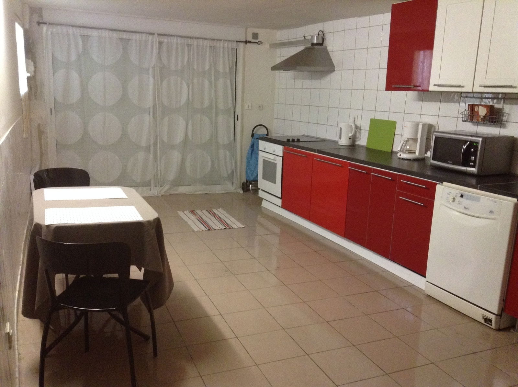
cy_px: 194
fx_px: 493
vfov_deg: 42.8
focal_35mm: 33
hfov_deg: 55.4
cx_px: 259
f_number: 2.4
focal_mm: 3.3
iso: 200
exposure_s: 1/24
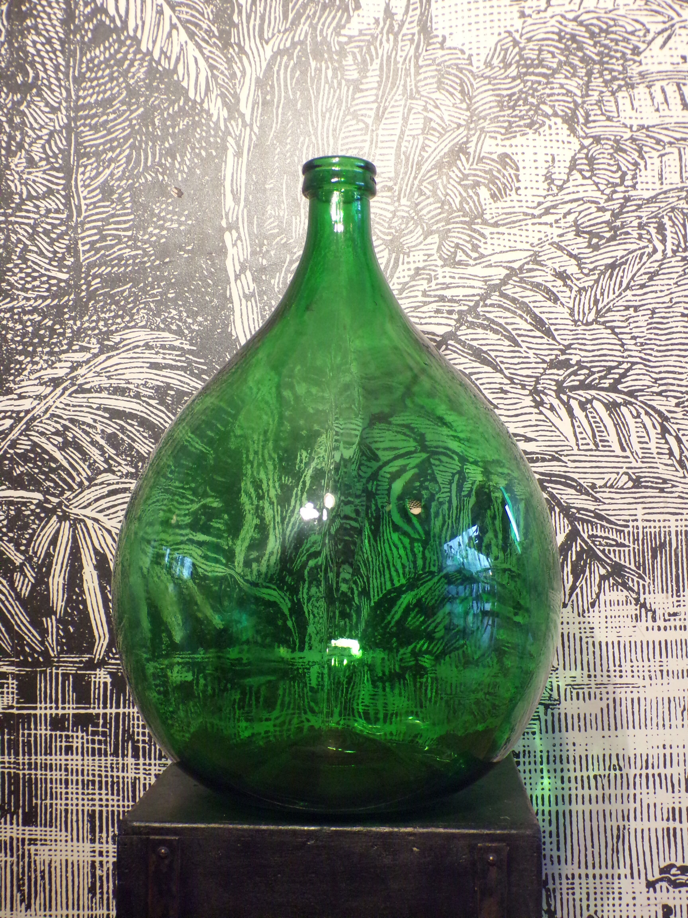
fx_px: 981
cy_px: 459
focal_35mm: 37
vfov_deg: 50.1
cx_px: 344
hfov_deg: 38.7
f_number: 3.3
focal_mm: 6.6
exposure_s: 1/17
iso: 467
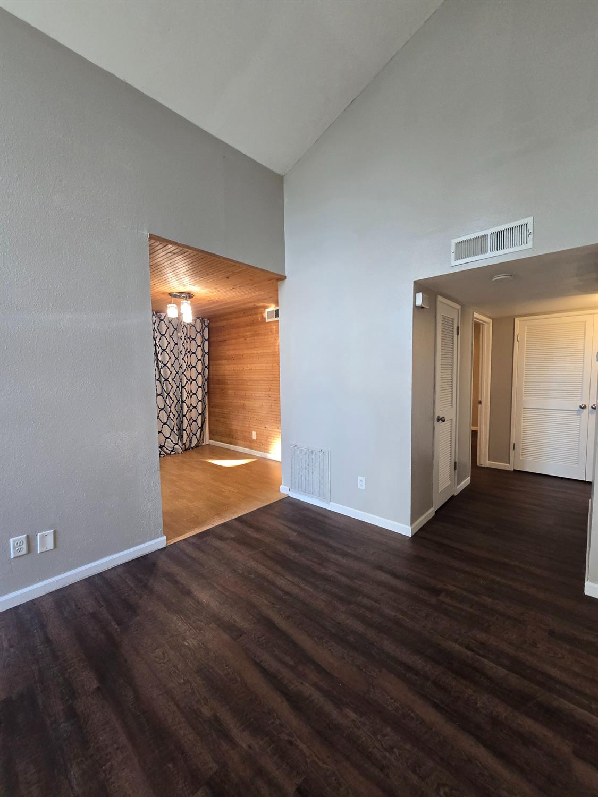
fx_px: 299
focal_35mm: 13
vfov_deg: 106.2
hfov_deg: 89.9
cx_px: 299
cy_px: 398
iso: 200
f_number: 2.2
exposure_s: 1/60
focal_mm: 2.2
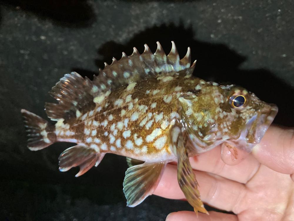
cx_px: 147
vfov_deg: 49.7
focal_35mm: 28
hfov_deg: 63.4
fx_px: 238
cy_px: 110
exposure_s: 1/29
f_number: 1.8
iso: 640
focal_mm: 3.99
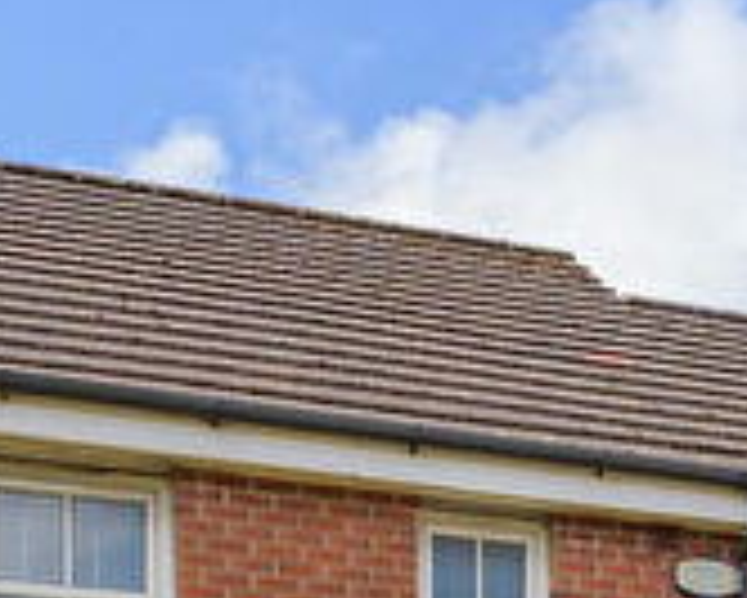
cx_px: 684
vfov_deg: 18.1
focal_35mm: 73
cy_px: 967
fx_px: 1614
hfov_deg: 25.2
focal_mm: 18.5
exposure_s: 1/125
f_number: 8
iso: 100
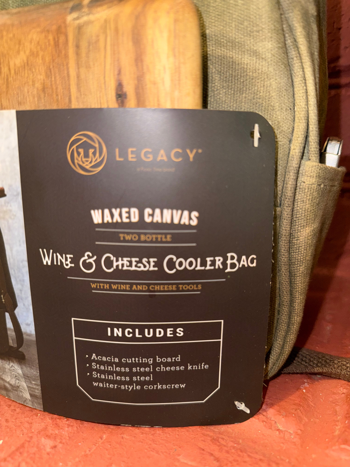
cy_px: 234
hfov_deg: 56.8
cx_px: 175
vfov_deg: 71.6
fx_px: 324
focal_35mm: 24
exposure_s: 1/4
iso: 50
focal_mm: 6.76
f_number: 1.78
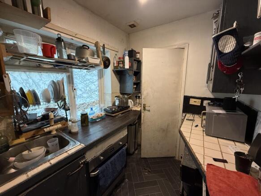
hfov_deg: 102.1
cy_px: 98
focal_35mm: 14
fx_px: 106
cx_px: 130
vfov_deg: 85.7
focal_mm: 2.22
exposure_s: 1/50
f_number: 2.2
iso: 160
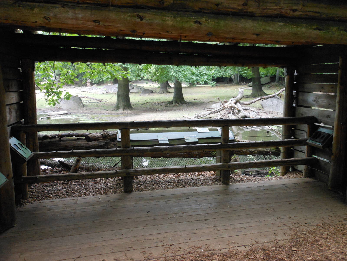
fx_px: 281
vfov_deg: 49.7
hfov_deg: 63.4
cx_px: 174
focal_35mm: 28
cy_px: 130
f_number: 3.7
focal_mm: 5
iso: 400
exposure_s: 1/60
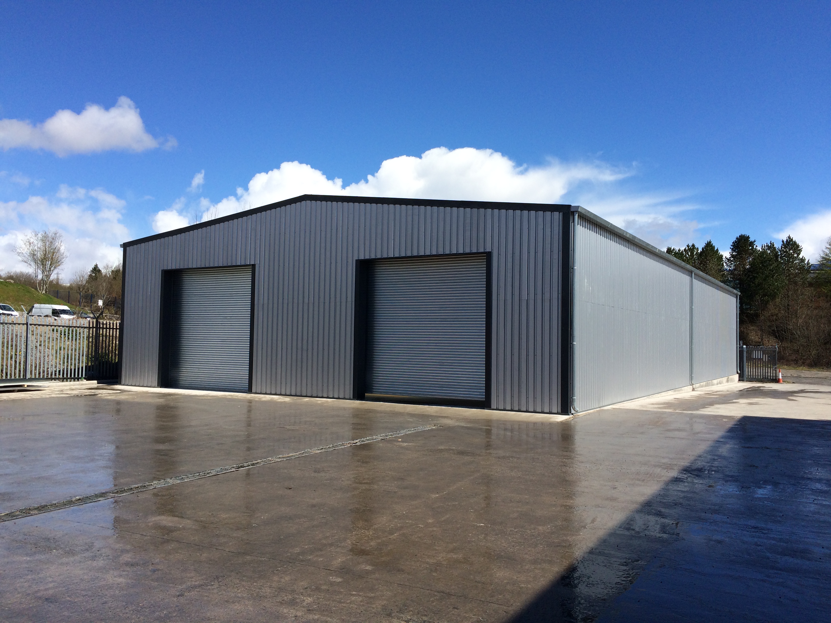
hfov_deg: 61.7
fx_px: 696
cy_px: 312
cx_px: 416
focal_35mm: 29
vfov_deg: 48.2
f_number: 2.2
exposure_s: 1/2564
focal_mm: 4.15
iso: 32
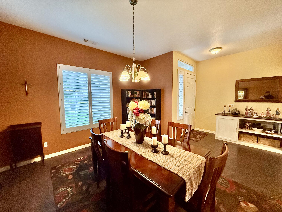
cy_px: 106
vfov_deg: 85.7
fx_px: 114
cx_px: 141
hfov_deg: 102.1
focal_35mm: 14
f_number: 2.2
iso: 400
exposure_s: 1/60
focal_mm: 2.22
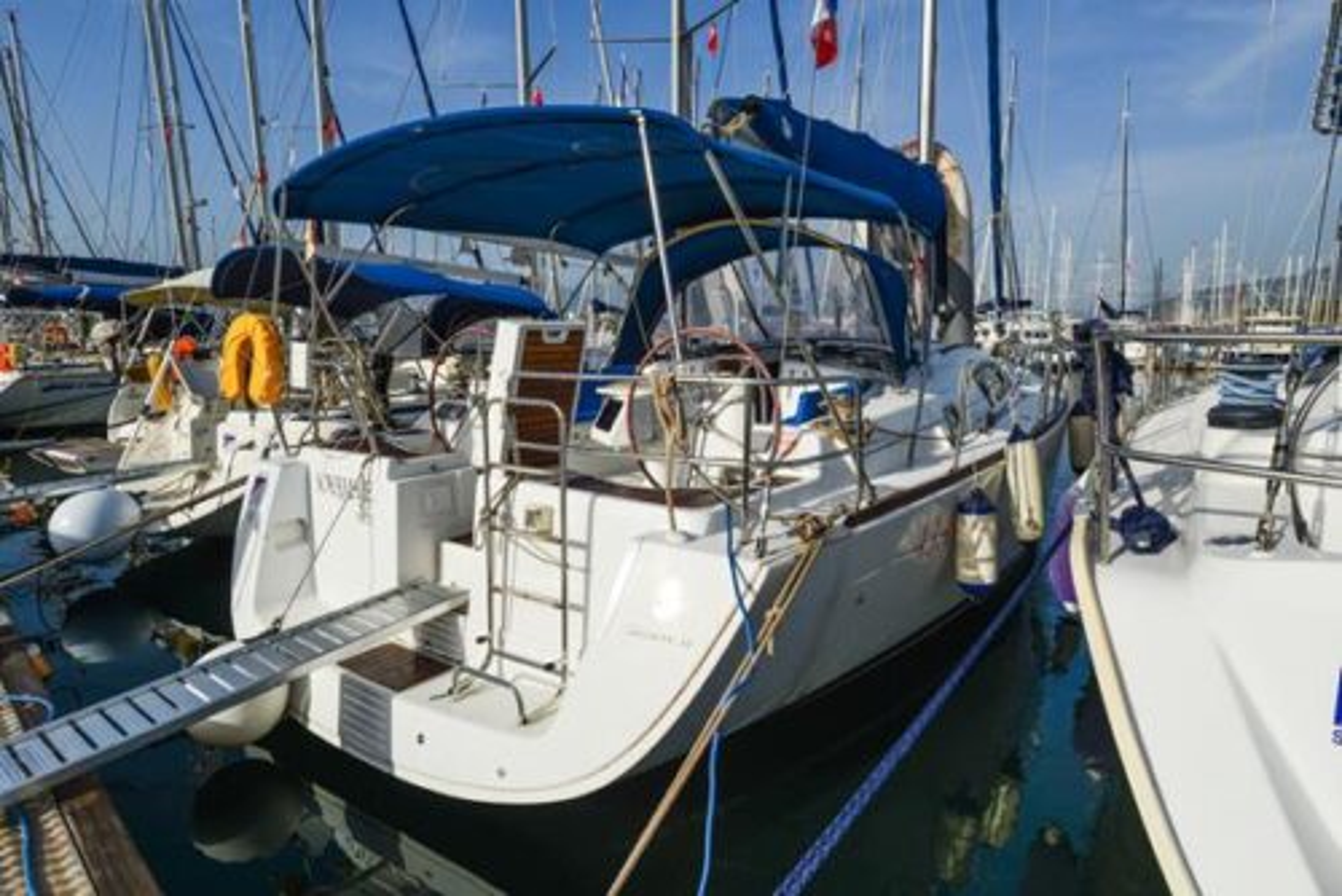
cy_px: 448
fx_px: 783
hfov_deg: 81.2
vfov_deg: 59.6
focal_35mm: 21
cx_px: 671
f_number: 13
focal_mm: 21
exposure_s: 1/640
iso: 200
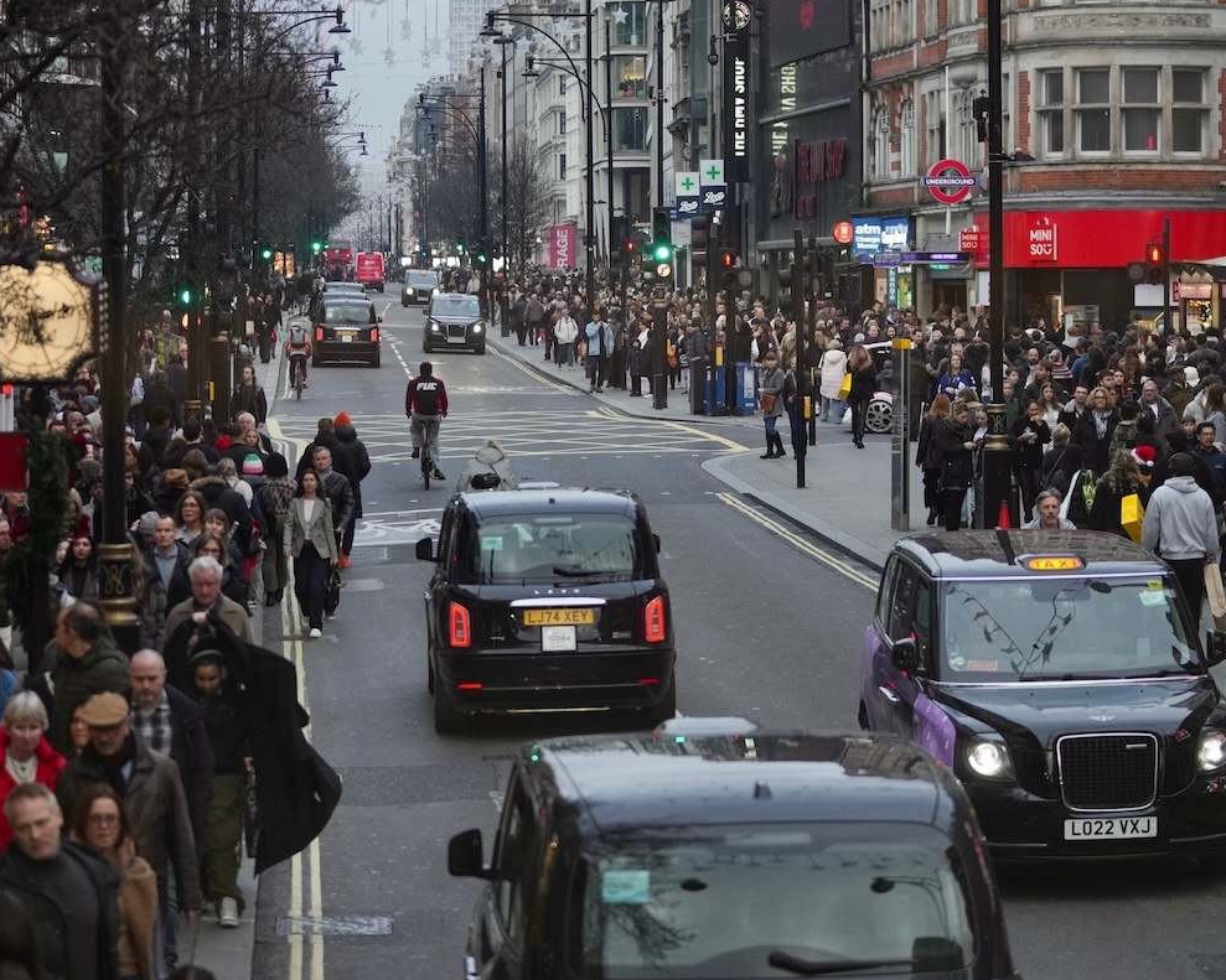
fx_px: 2975
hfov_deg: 23.3
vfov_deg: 18.7
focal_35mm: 82
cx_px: 661
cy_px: 489
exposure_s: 1/800
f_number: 2.8
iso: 1000
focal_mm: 72
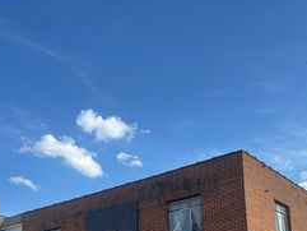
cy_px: 224
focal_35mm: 54
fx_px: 479
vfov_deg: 25.9
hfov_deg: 35.3
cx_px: 115
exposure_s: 1/763
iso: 50
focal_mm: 5.7
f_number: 1.5
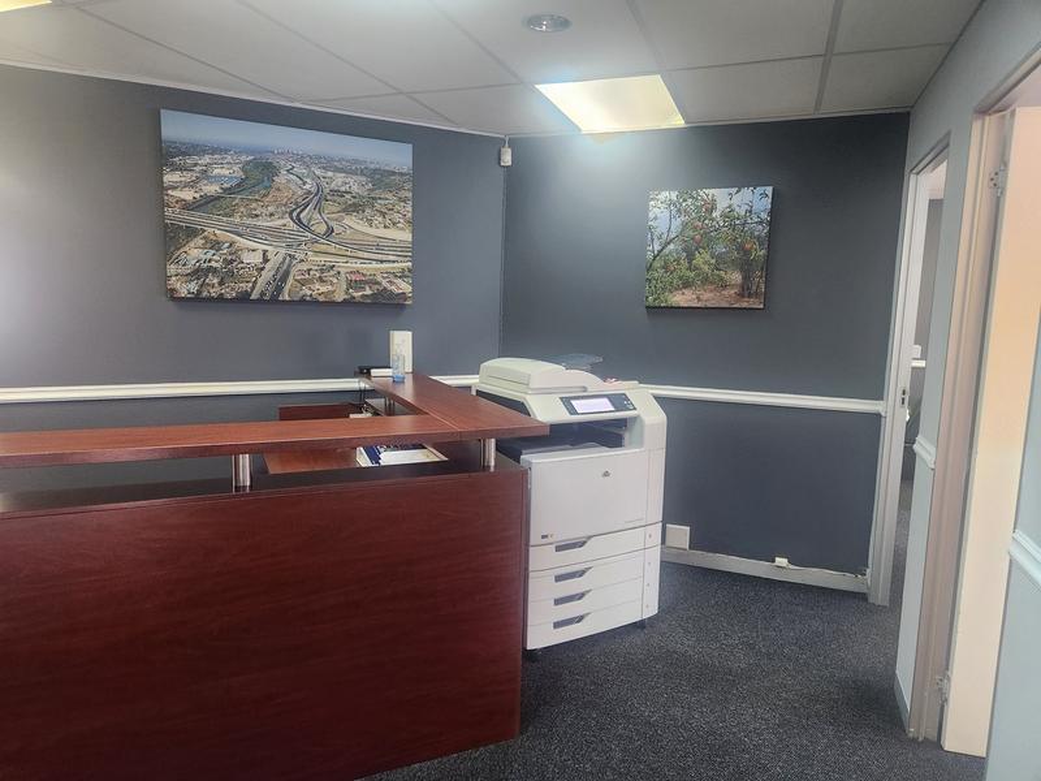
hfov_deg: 73.9
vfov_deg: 58.9
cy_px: 390
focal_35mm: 23
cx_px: 520
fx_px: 692
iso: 800
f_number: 1.8
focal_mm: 5.4
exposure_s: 1/100
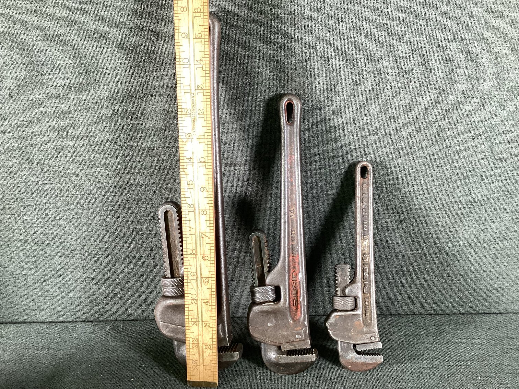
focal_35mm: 31
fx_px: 465
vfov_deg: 45.4
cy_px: 194
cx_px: 260
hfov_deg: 58.3
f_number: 2.4
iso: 200
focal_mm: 3.3
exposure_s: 1/60
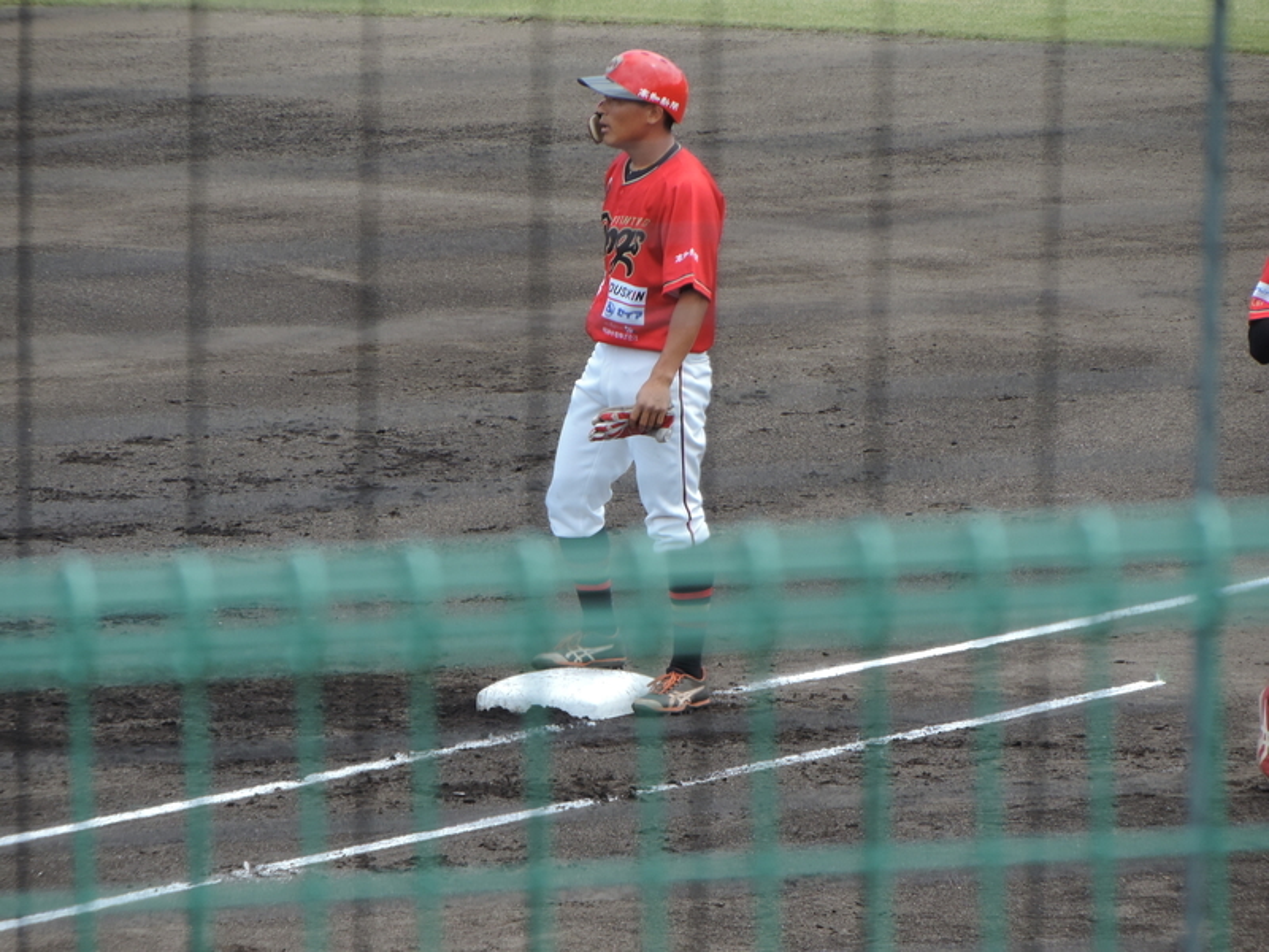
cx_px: 634
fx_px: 18330
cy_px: 476
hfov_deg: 4.0
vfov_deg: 3.0
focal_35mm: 500
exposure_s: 1/250
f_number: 4.9
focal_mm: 89.1
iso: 140
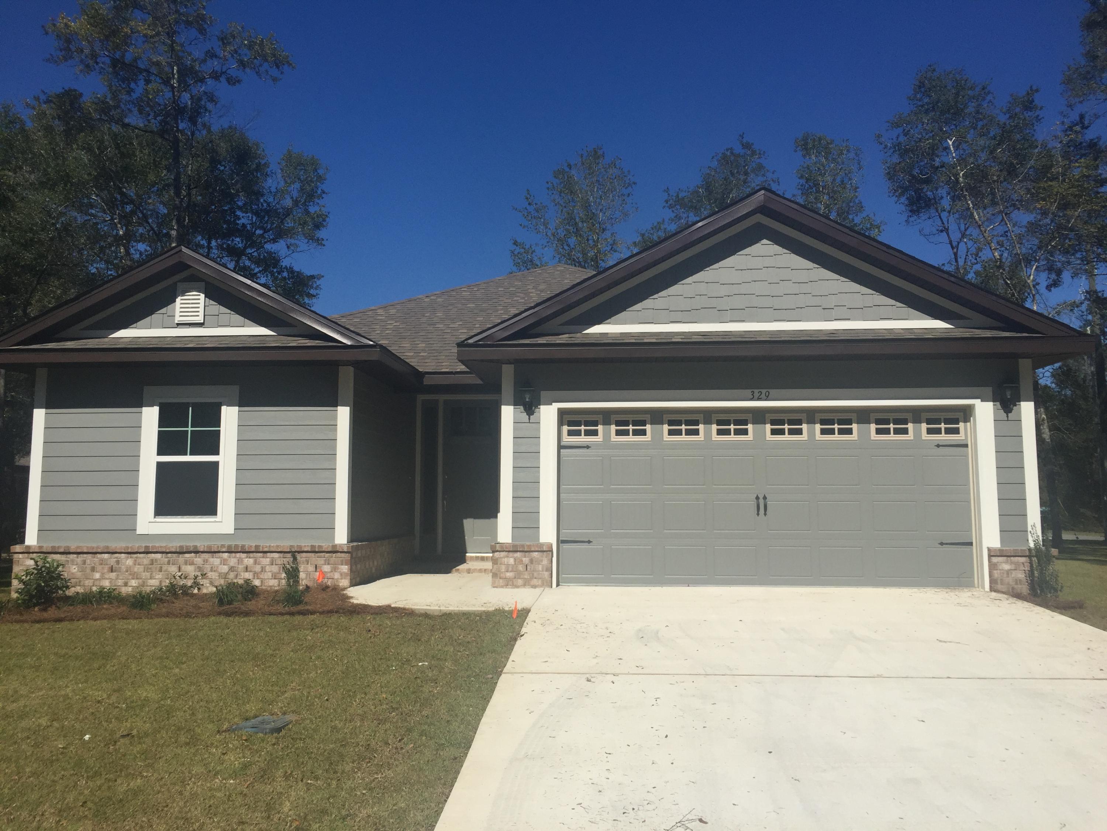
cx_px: 554
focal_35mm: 29
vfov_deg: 48.2
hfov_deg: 61.7
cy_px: 416
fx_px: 927
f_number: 2.2
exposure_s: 1/4950
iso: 32
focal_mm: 4.15
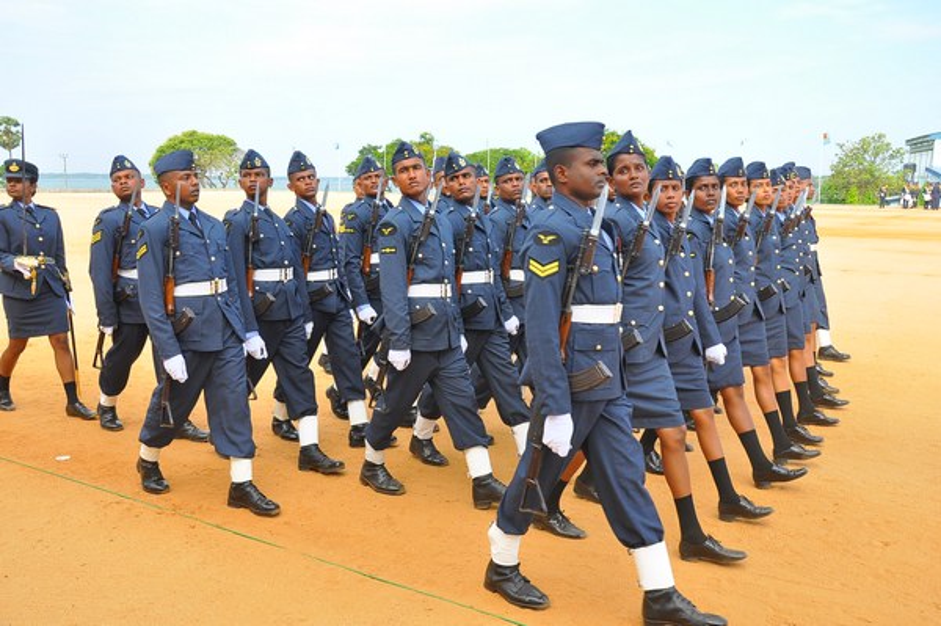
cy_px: 313
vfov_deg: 39.9
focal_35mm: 33
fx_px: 862
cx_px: 470
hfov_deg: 57.3
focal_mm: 22
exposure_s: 1/125
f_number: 9
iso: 200
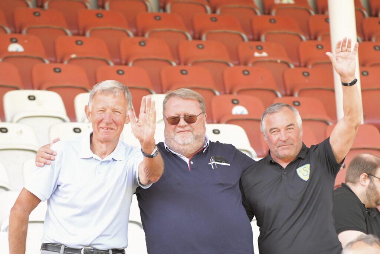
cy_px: 127
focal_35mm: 165
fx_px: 1742
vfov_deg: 8.3
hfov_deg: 12.5
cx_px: 190
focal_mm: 165
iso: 2500
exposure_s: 1/500
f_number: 5
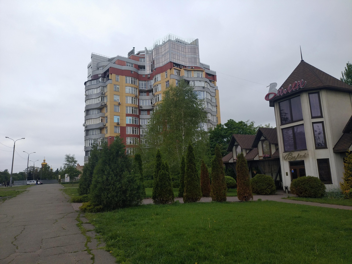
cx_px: 176
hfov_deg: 71.6
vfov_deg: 56.8
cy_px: 132
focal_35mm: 24
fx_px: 244
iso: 100
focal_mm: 3.94
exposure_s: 1/619
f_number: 1.9
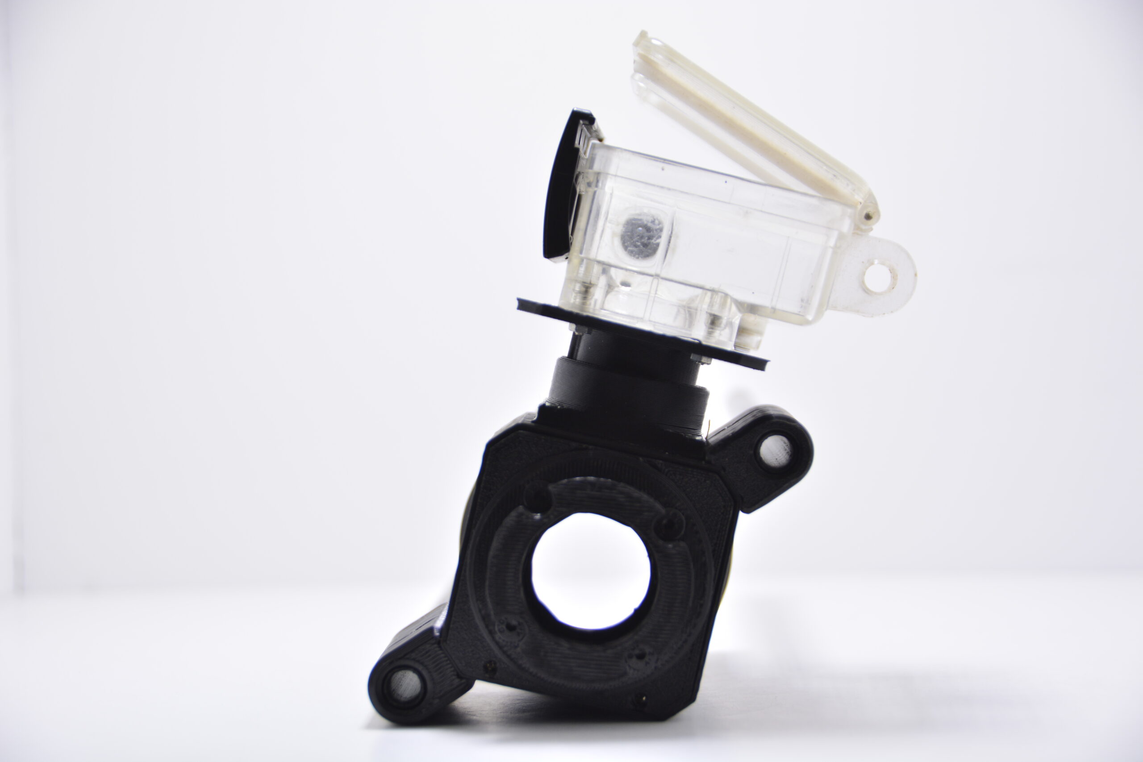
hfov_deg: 19.5
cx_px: 572
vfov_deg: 13.0
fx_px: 3334
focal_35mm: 105
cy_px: 381
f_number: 5
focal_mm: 70
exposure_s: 1/250
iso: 250
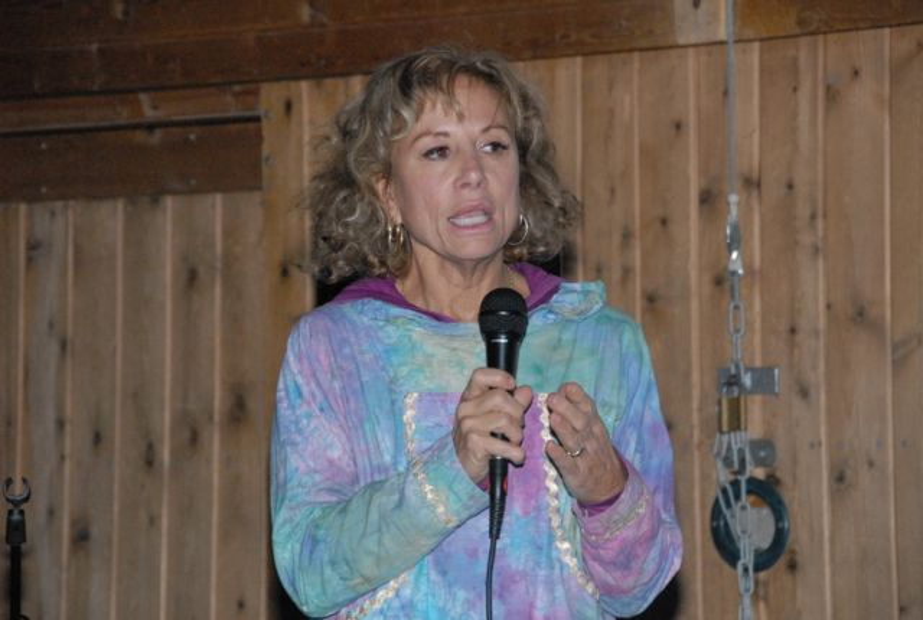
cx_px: 462
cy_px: 310
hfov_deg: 10.5
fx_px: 5011
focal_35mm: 195
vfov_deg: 7.1
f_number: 8
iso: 1600
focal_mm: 130
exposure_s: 1/60
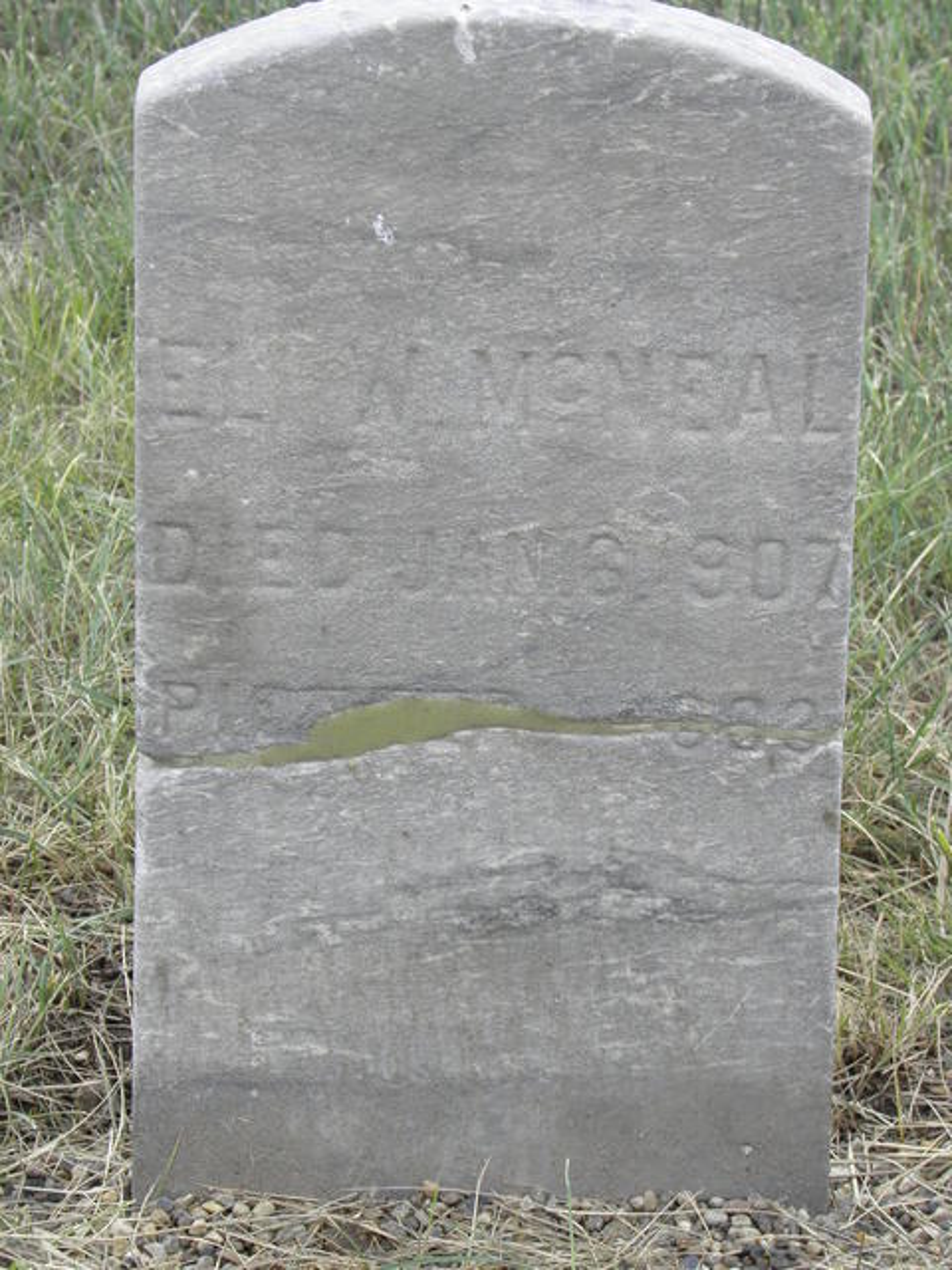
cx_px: 476
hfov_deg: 8.6
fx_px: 6307
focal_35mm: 172
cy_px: 635
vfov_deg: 11.5
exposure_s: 1/200
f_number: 4.5
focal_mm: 30.67
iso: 125
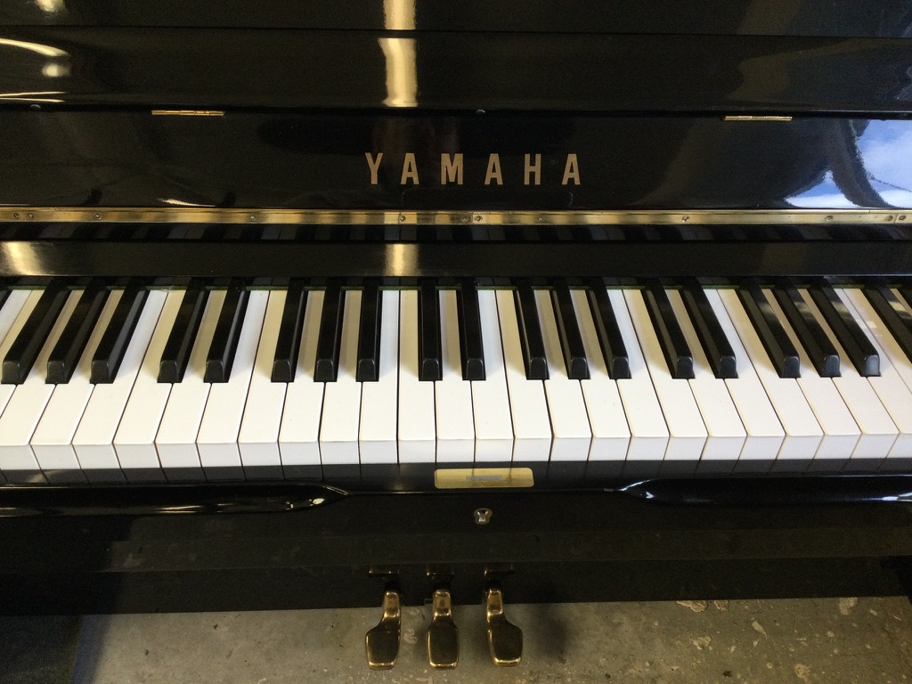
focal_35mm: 31
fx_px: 817
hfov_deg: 58.4
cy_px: 342
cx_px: 456
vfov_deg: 45.4
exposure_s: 1/33
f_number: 2.4
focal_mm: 3.3
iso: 40
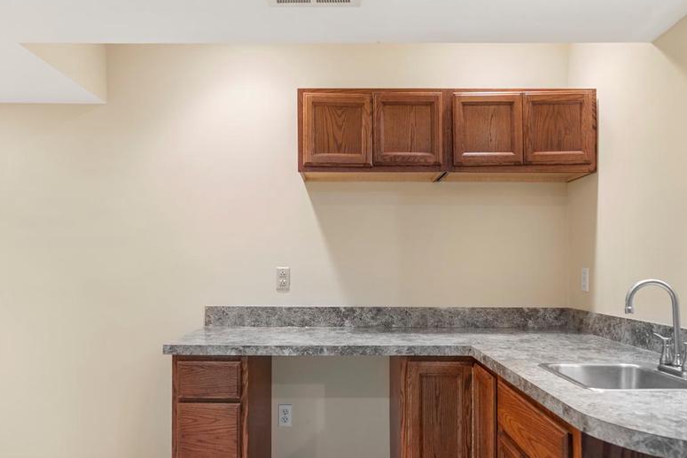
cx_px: 355
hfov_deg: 69.4
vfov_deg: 48.8
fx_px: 496
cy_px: 304
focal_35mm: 26
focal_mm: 14
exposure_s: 1/6
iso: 100
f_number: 4
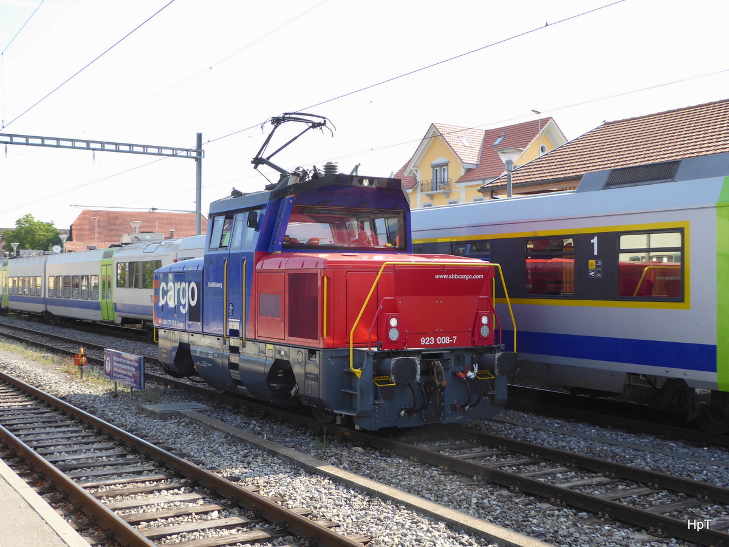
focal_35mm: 46
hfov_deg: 41.2
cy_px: 274
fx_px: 969
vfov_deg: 31.5
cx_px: 364
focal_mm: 7.8
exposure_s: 1/200
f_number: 3.9
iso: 80
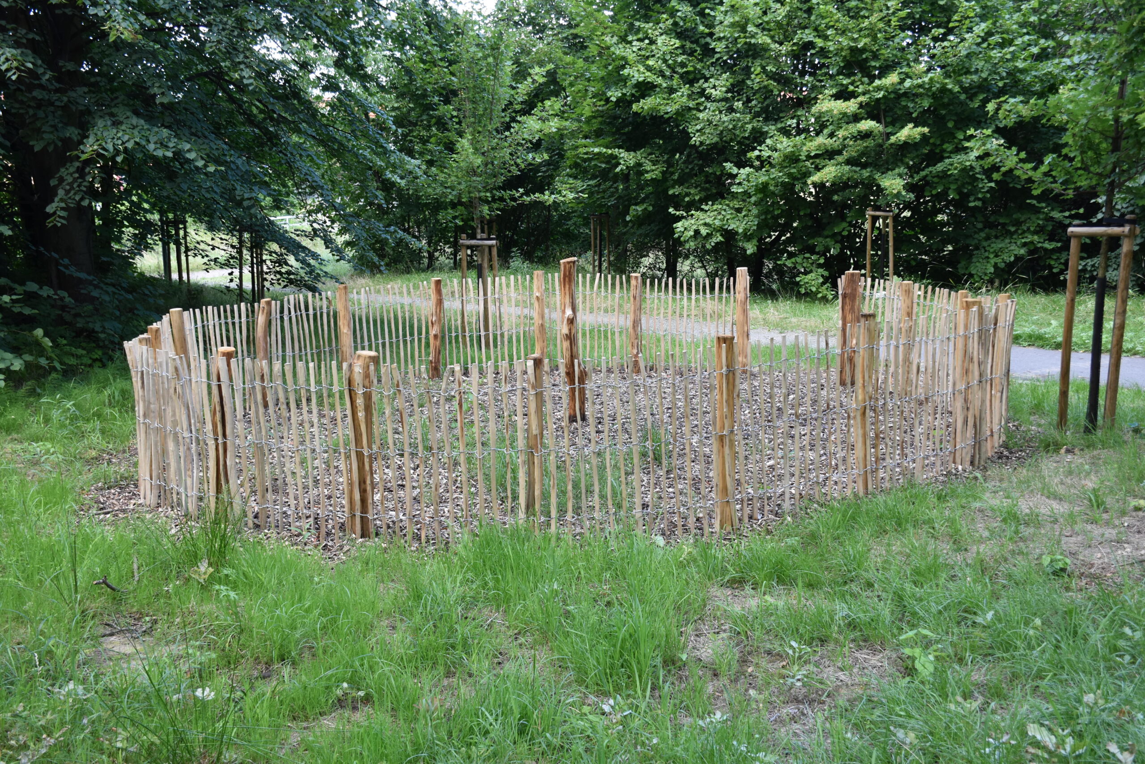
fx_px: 1145
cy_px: 382
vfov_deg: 36.9
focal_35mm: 36
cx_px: 572
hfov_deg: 53.1
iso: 400
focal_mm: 24
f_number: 6.3
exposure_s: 1/125
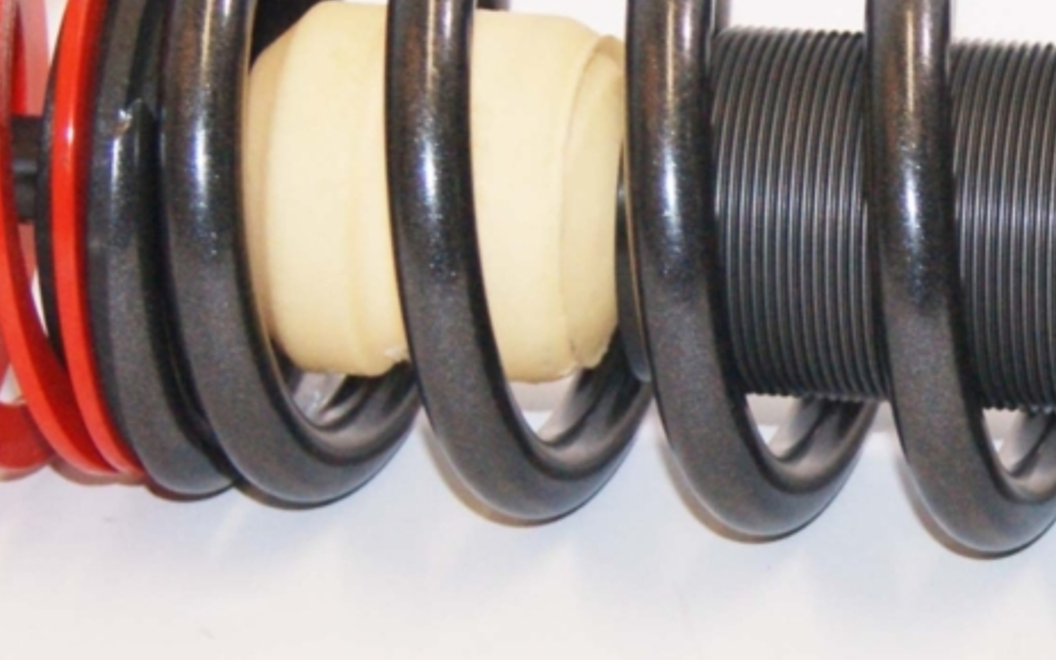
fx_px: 6363
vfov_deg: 5.9
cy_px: 412
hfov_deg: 9.4
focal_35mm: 221
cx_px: 1124
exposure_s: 1/125
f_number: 4.5
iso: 400
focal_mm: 35
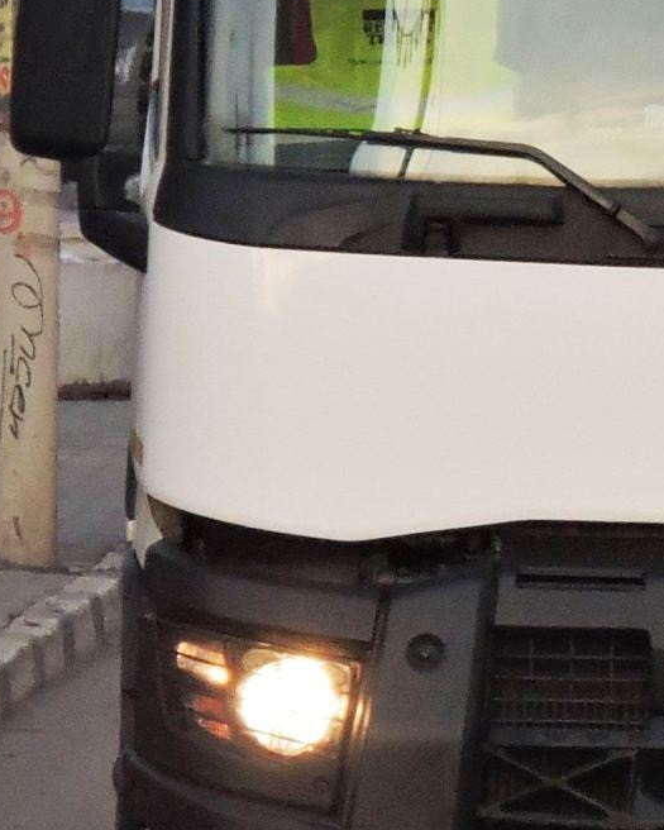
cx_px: 764
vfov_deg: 1.0
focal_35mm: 1935
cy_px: 363
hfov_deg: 0.8
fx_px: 47522
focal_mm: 116.5
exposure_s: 1/200
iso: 400
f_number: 5.6
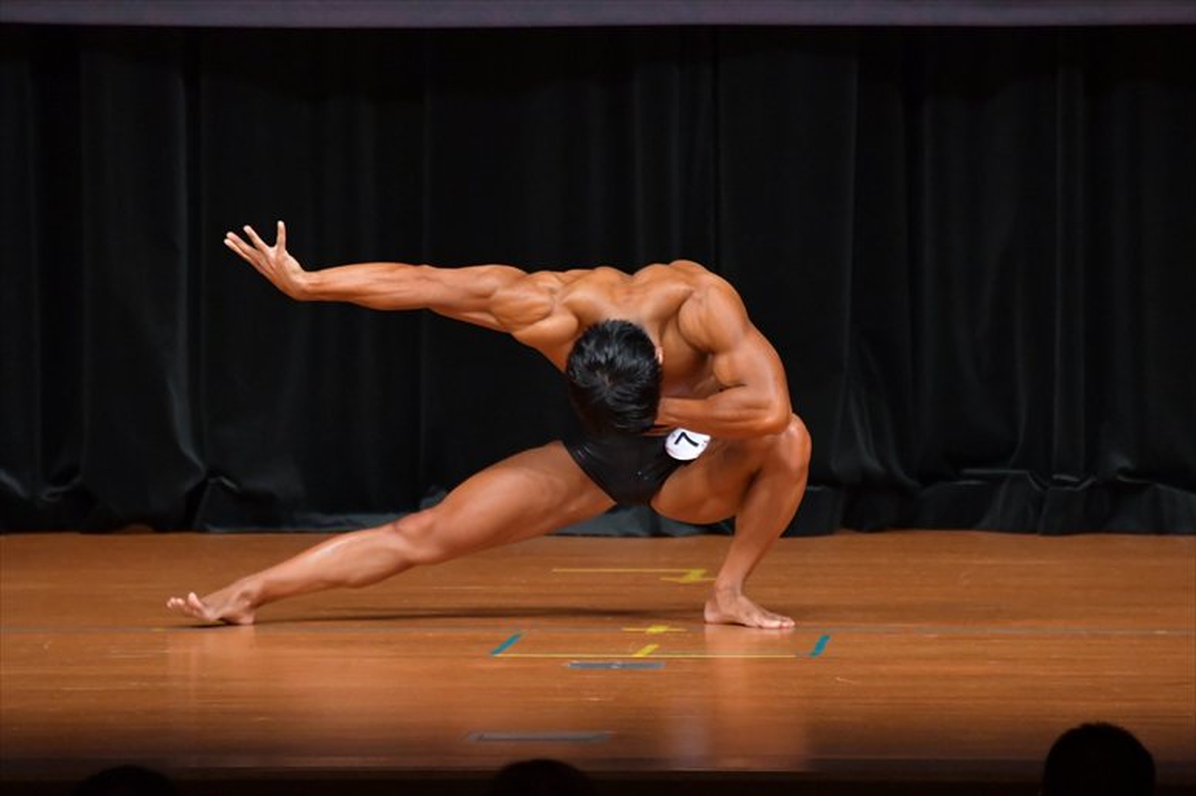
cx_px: 598
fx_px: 12452
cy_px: 398
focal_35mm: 375
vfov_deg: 3.7
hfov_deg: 5.5
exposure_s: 1/400
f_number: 5.6
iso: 5000
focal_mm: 250
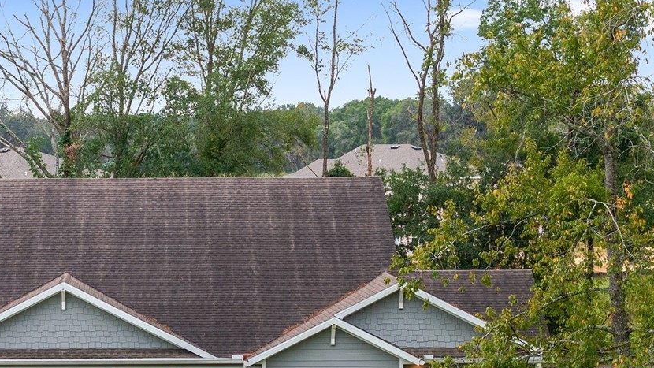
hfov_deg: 14.4
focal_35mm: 147
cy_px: 396
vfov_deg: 8.2
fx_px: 2549
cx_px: 43
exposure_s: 1/180
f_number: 2.8
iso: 200
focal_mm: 19.35
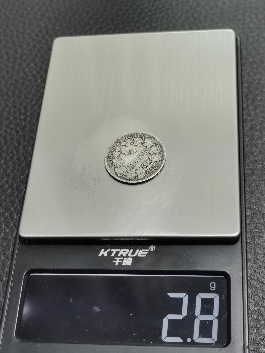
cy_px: 176
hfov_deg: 24.4
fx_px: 612
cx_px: 132
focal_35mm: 60
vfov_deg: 32.2
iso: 125
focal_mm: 5.58
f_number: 1.8
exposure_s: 1/120
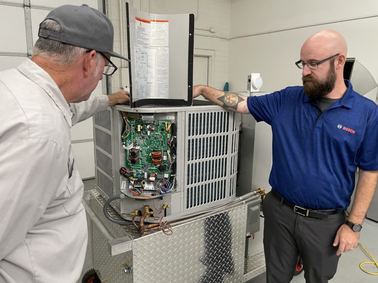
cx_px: 189
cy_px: 142
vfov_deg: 53.1
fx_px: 284
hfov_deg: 67.3
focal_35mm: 26
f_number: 1.6
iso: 80
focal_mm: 4.2
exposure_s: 1/60
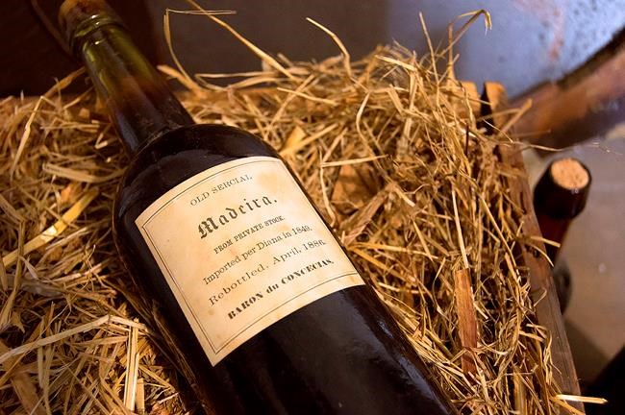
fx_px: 624
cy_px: 208
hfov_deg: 53.2
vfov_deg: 36.8
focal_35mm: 36
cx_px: 312
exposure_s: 1/50
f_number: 3.8
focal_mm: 24
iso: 3200
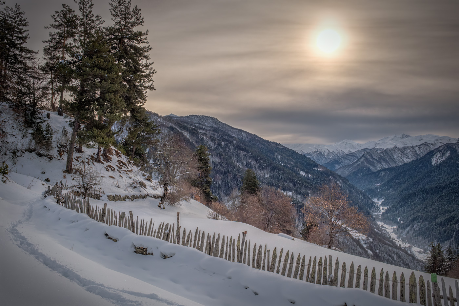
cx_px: 230
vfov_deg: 37.8
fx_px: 446
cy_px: 153
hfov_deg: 54.4
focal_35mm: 35
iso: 500
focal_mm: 23
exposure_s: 1/750
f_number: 11
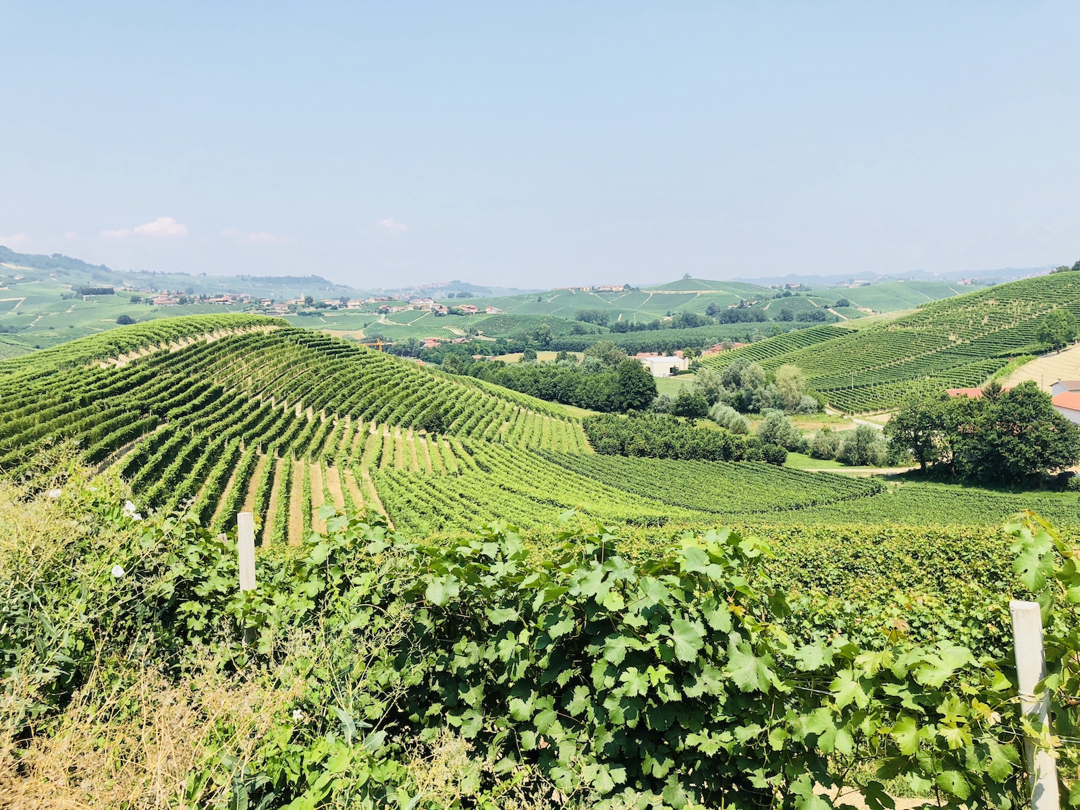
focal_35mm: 28
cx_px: 540
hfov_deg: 63.4
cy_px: 405
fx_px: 874
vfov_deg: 49.7
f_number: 1.8
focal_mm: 4
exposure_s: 1/1715
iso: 20
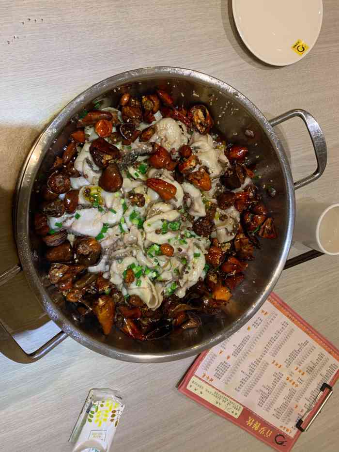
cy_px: 226
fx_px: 339
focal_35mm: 26
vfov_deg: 67.3
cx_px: 170
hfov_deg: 53.1
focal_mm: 4.25
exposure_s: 1/50
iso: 100
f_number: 1.8
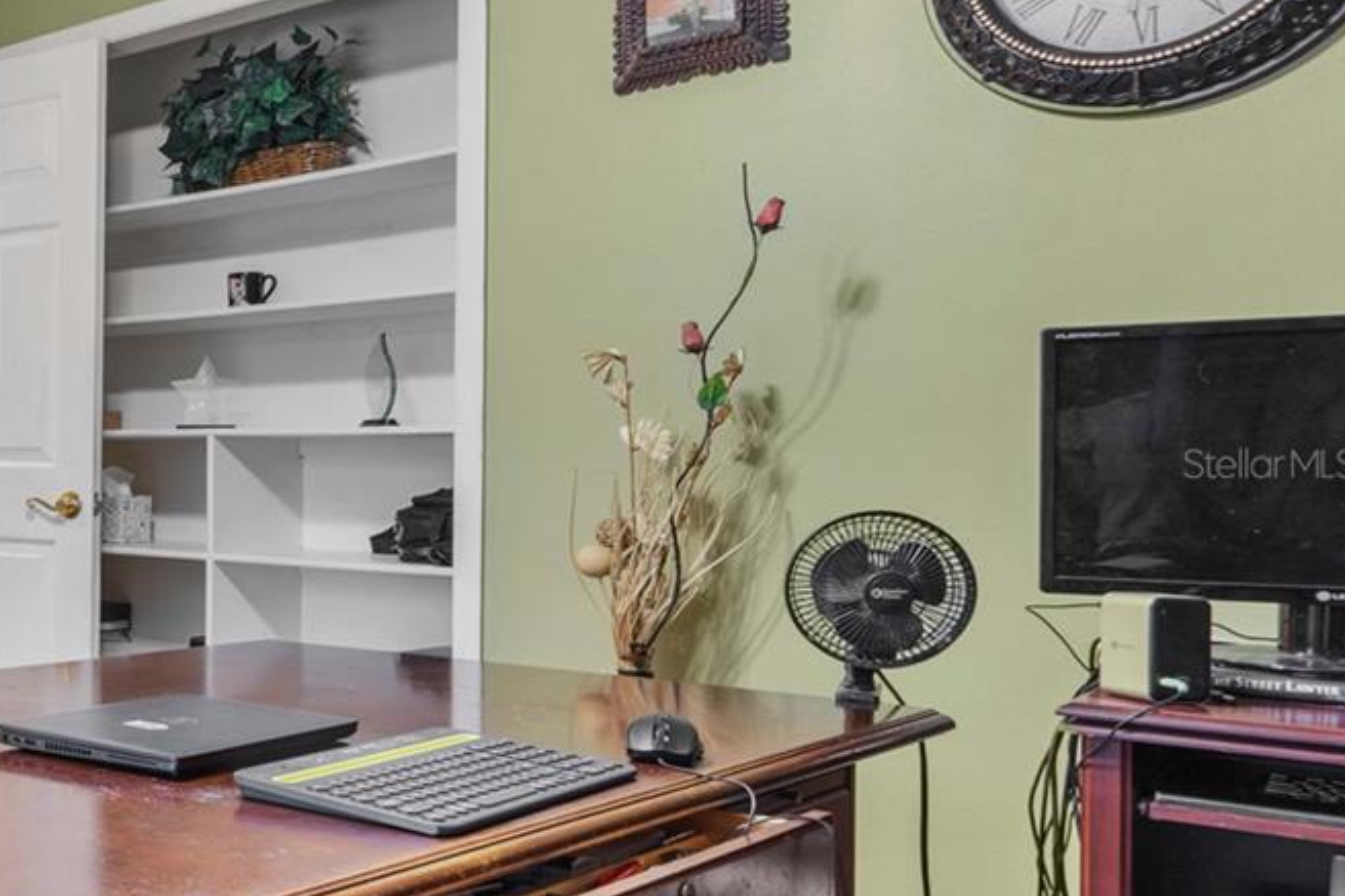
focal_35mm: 39
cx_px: -275
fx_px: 1457
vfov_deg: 34.2
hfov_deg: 37.4
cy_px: 463
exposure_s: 2
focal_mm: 16
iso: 250
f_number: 8
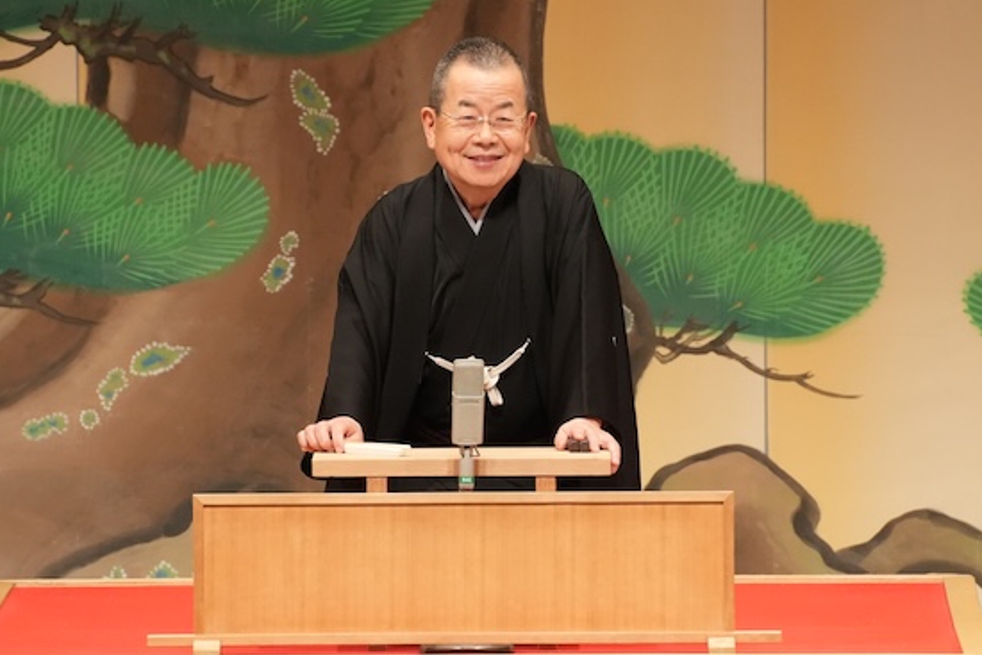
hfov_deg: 4.4
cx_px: 486
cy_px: 327
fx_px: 12796
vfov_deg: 2.9
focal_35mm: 469
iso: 5000
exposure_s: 1/250
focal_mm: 287
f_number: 8
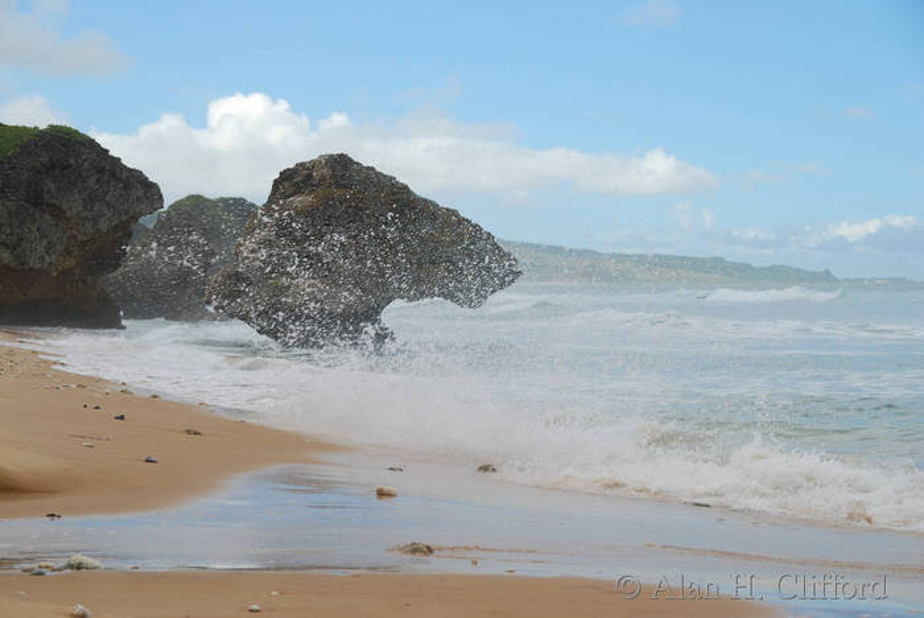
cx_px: 462
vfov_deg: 16.6
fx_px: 2119
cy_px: 309
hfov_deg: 24.6
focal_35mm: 82
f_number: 7.1
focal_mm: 55
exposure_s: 1/320
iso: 100
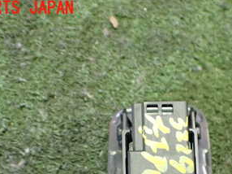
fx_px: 422
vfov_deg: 22.2
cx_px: 170
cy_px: 181
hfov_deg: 30.3
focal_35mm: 63
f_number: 2.3
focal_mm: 5.4
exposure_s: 1/40
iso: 800
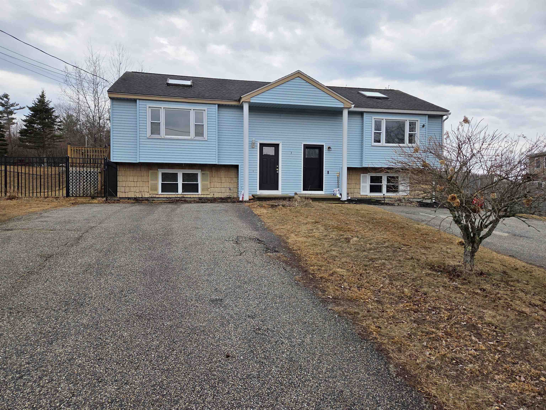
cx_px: 273
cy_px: 205
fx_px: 363
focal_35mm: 23
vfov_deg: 58.9
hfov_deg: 73.9
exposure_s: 1/2283
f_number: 1.8
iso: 80
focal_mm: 5.4
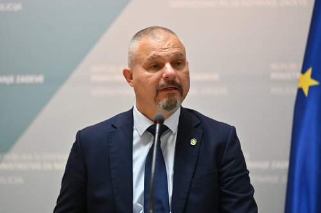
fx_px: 1783
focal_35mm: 200
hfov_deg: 10.3
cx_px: 160
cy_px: 106
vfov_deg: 6.9
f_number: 2.8
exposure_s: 1/400
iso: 1600
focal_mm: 200
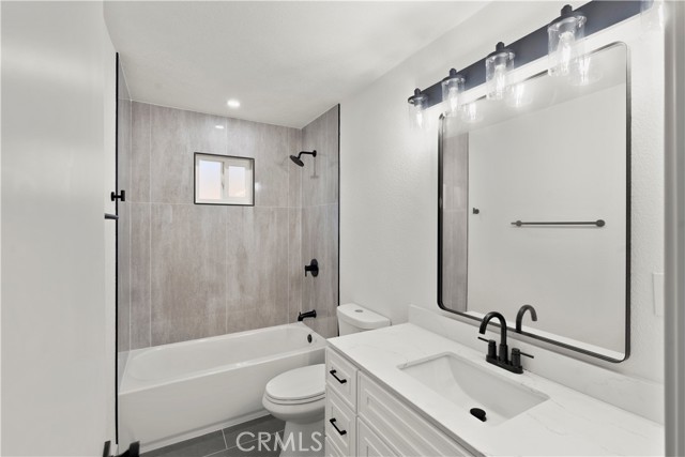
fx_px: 304
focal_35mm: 16
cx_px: 342
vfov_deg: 73.8
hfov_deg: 96.7
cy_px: 228
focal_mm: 16
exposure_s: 1/2.5
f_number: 8
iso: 320
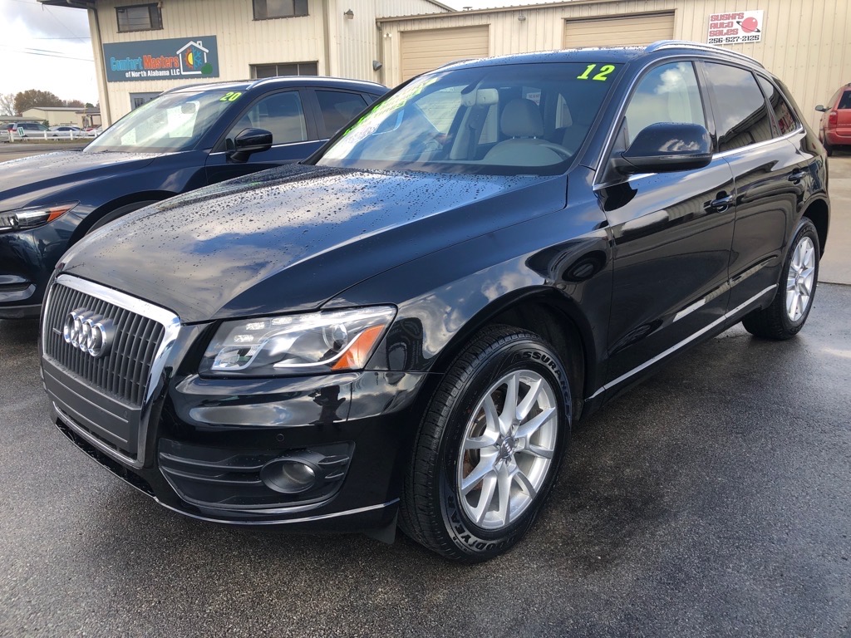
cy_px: 319
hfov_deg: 63.4
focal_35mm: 28
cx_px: 426
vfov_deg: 49.7
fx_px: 688
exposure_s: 1/374
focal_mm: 3.99
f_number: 1.8
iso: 20
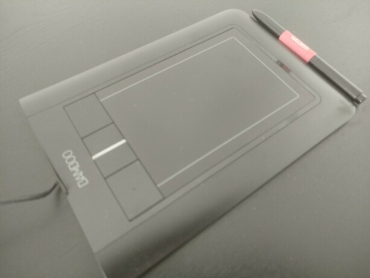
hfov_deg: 71.6
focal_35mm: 24
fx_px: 257
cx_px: 185
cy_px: 139
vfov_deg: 56.8
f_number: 1.7
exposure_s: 1/17
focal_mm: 5.31
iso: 800
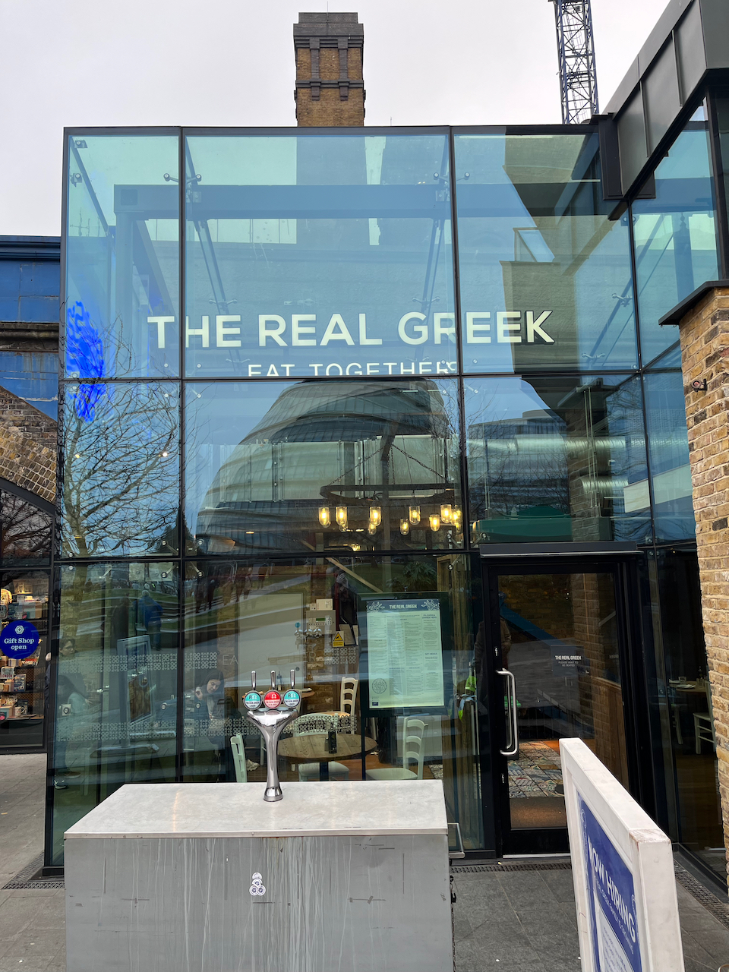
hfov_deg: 53.1
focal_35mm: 26
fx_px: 730
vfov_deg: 67.3
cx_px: 364
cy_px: 486
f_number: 1.6
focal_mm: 5.1
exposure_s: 1/148
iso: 40
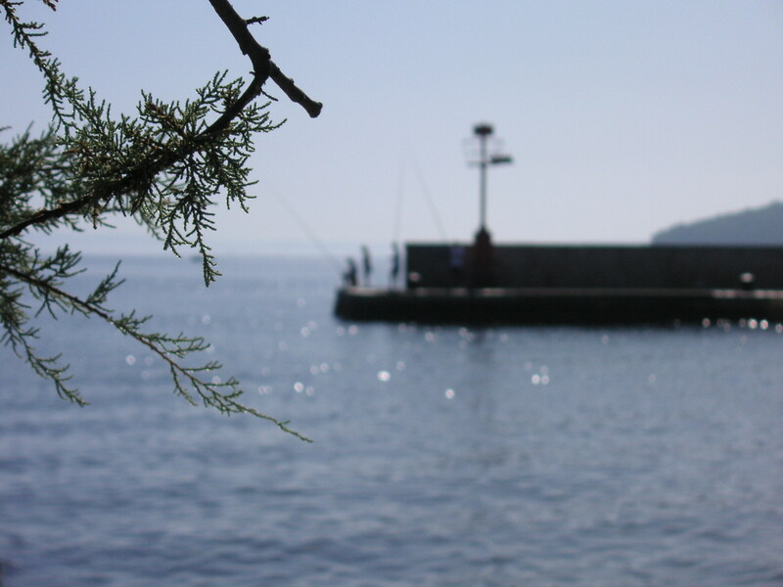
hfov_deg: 18.7
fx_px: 2375
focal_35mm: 105
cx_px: 392
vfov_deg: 14.1
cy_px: 294
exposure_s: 1/250
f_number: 13
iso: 50
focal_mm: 17.1
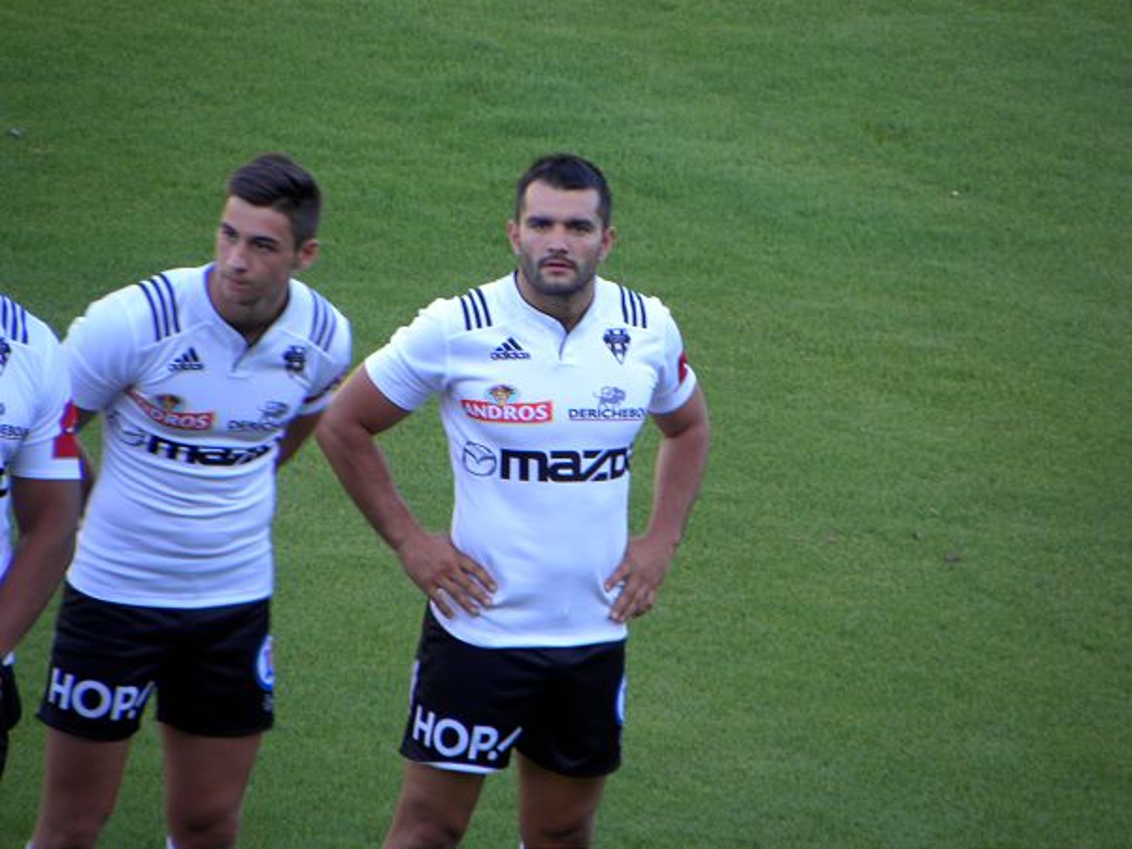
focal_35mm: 624
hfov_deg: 3.2
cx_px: 566
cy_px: 424
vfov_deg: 2.4
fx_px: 20406
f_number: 5
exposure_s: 1/60.1
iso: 64
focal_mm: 110.4
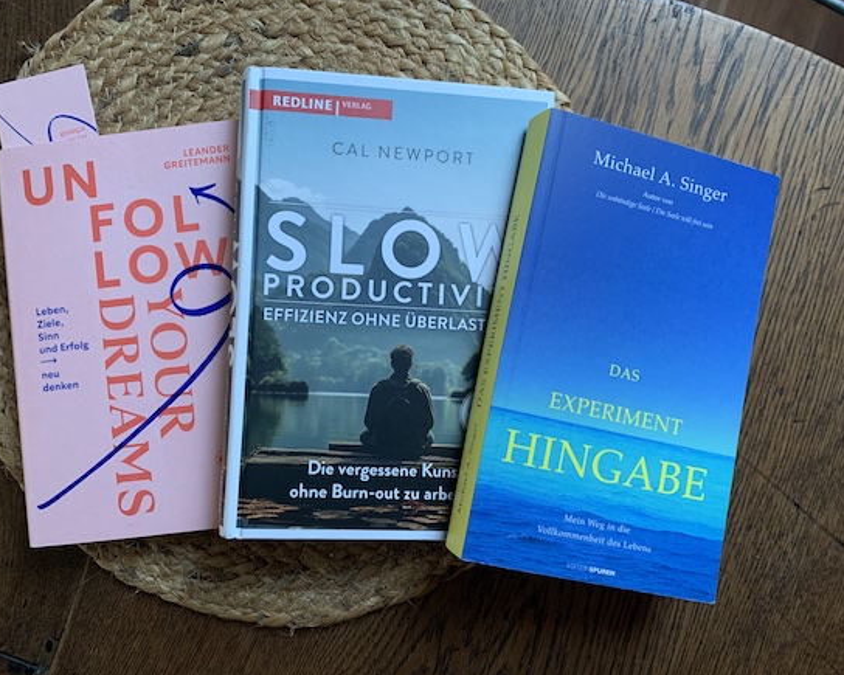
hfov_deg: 62.1
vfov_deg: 51.5
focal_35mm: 28
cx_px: 391
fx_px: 699
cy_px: 334
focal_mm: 4.25
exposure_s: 1/60
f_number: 1.8
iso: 250
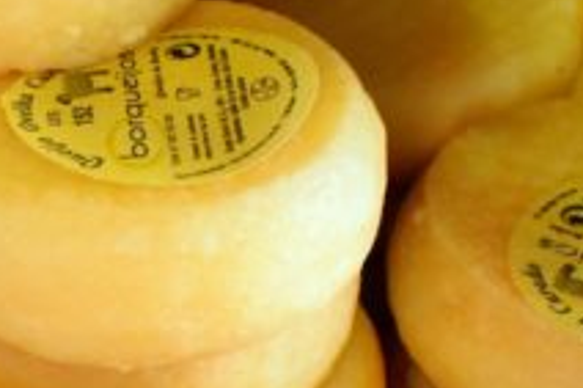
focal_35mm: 159
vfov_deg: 8.6
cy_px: 323
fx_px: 2565
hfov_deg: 12.7
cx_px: -60
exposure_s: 1/125
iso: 3600
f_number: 5.6
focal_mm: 35
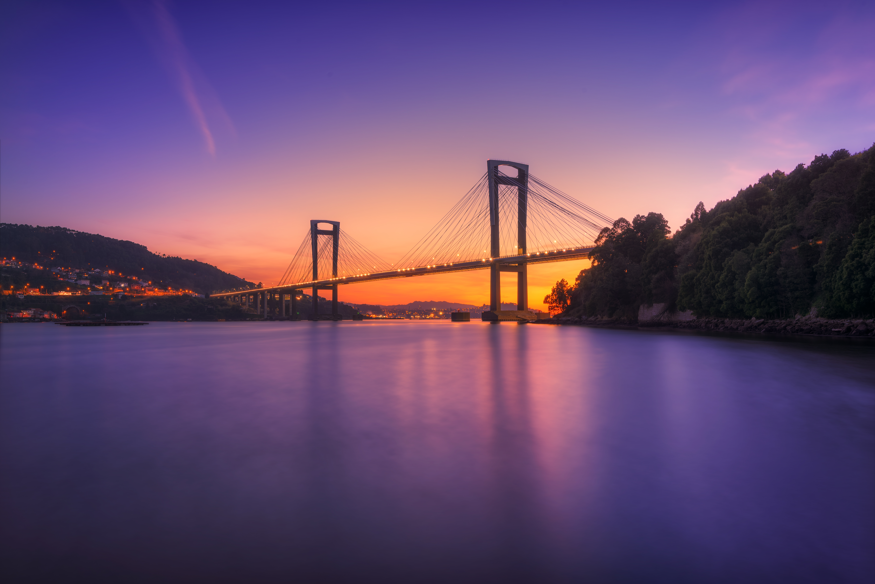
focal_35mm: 29
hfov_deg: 63.6
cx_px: 438
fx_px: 705
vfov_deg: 45.0
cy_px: 292
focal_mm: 29
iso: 100
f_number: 11
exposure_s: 6
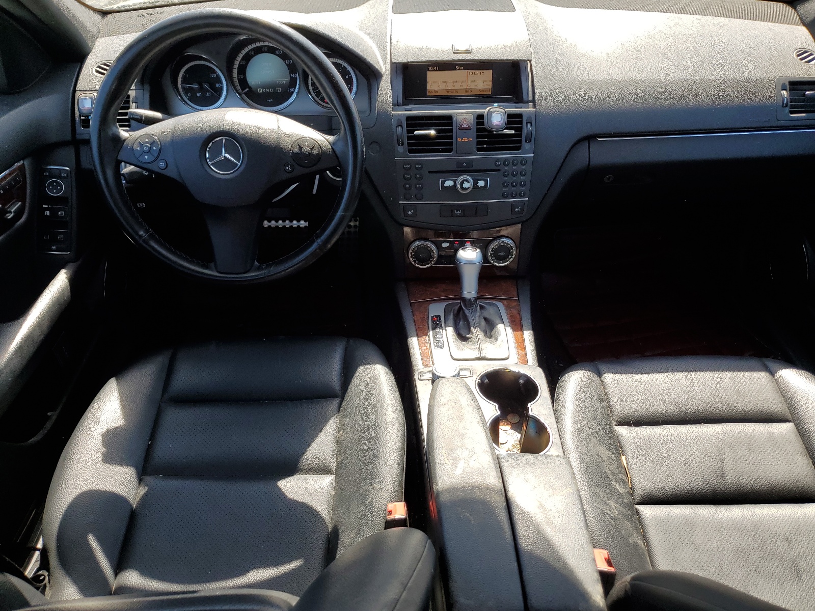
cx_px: 408
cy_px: 306
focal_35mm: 26
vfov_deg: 53.1
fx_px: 612
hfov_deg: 67.3
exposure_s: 1/588
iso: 50
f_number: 1.5
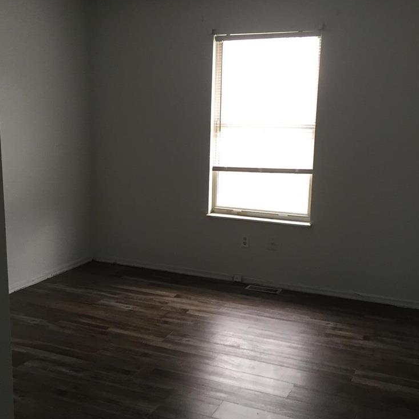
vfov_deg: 40.0
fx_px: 575
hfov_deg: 40.0
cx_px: 184
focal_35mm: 42
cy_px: 225
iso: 50
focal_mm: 4.15
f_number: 2.2
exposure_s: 1/30
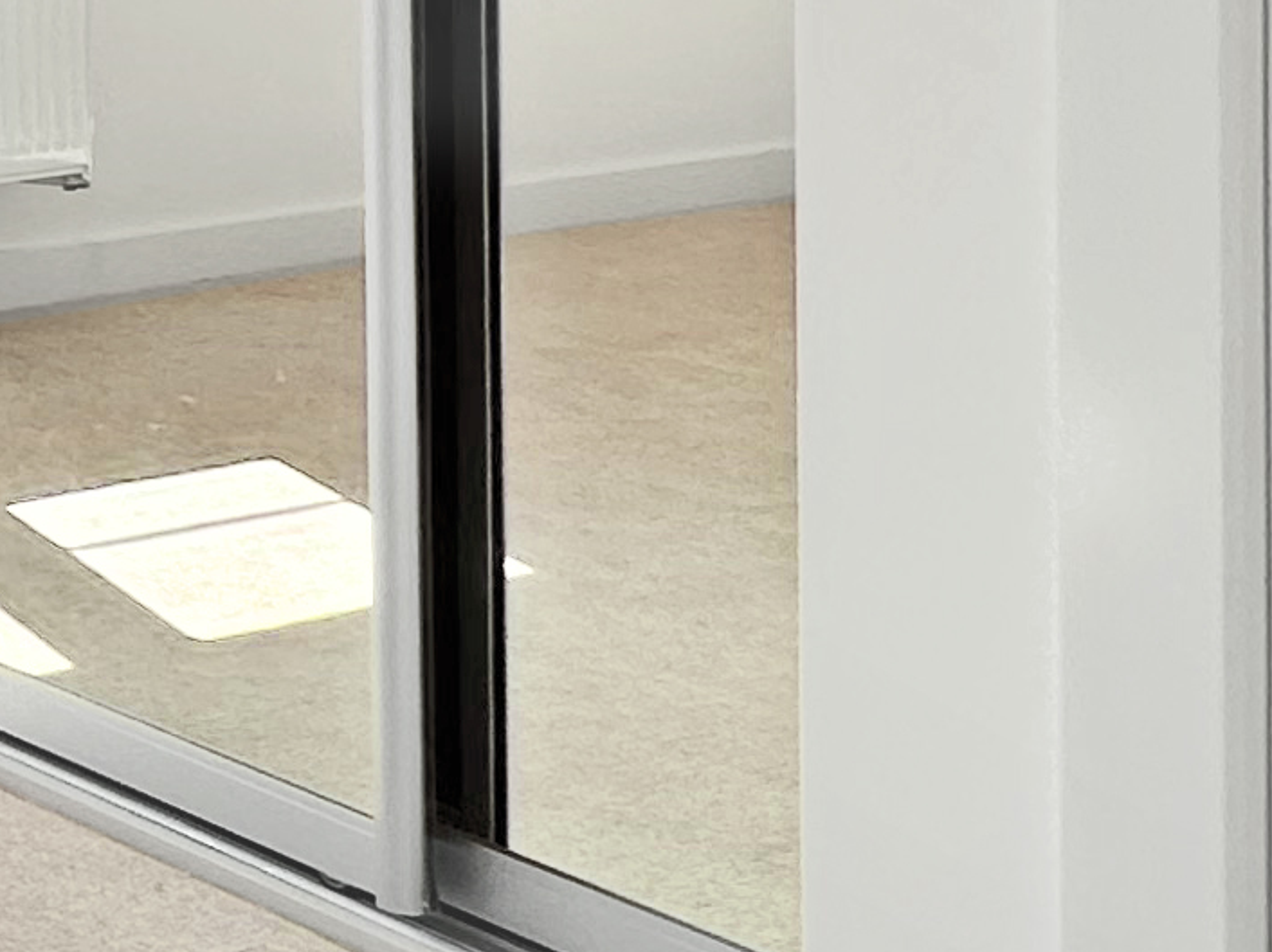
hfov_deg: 16.1
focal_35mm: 80
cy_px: -461
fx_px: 2939
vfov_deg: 16.8
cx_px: -1537
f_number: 2.2
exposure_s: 1/424
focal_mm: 2.22
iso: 40
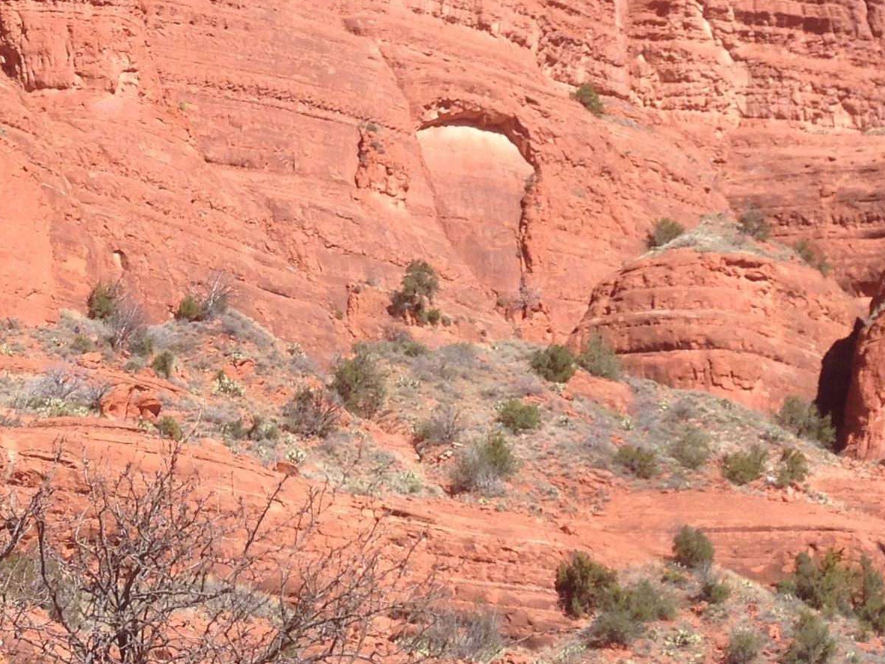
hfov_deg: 21.5
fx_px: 2327
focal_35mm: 91
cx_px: 485
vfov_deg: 16.1
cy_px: 117
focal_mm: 4.12
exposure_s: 1/1130
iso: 50
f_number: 2.4
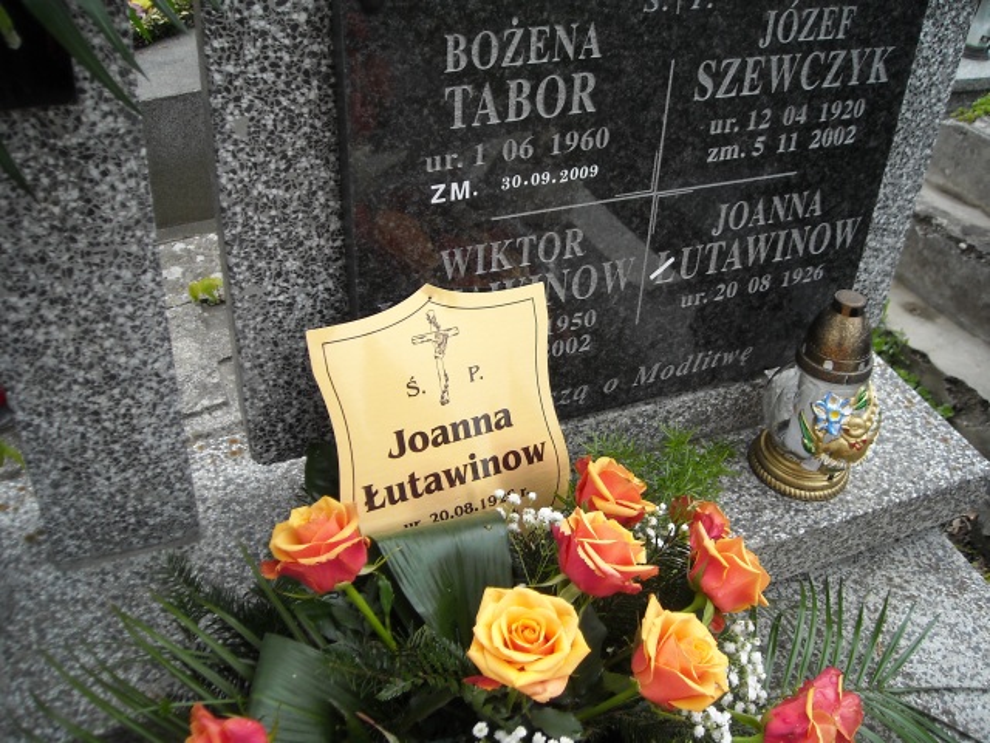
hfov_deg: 52.6
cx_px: 495
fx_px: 1001
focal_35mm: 35
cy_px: 372
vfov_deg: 40.7
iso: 64
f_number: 2.8
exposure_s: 1/353
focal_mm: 5.7
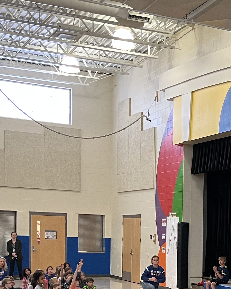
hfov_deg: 18.4
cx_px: 295
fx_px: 667
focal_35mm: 78
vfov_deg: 23.6
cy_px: 276
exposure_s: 1/60
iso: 160
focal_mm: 5.1
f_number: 1.6
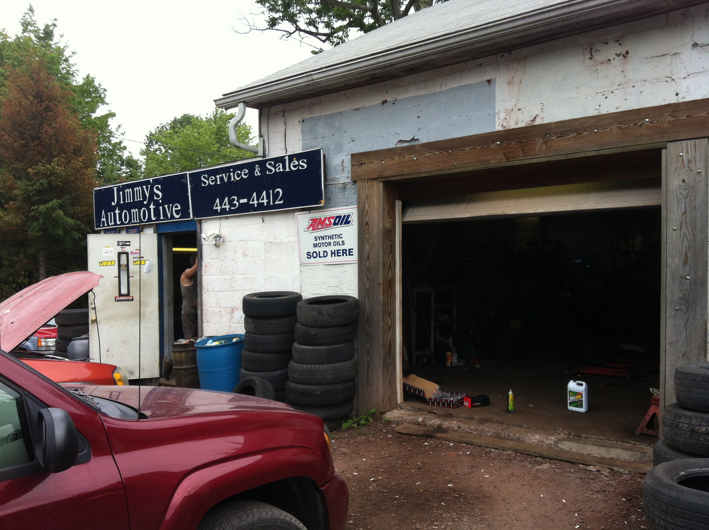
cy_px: 265
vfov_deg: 40.6
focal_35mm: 35
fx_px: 716
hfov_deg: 52.7
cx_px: 354
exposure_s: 1/437
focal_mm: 3.85
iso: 80
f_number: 2.8
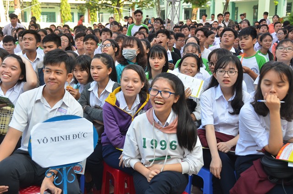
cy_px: 97
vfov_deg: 25.6
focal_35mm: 52
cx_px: 146
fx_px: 426
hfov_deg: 37.9
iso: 200
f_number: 5.6
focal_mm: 35
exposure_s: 1/100
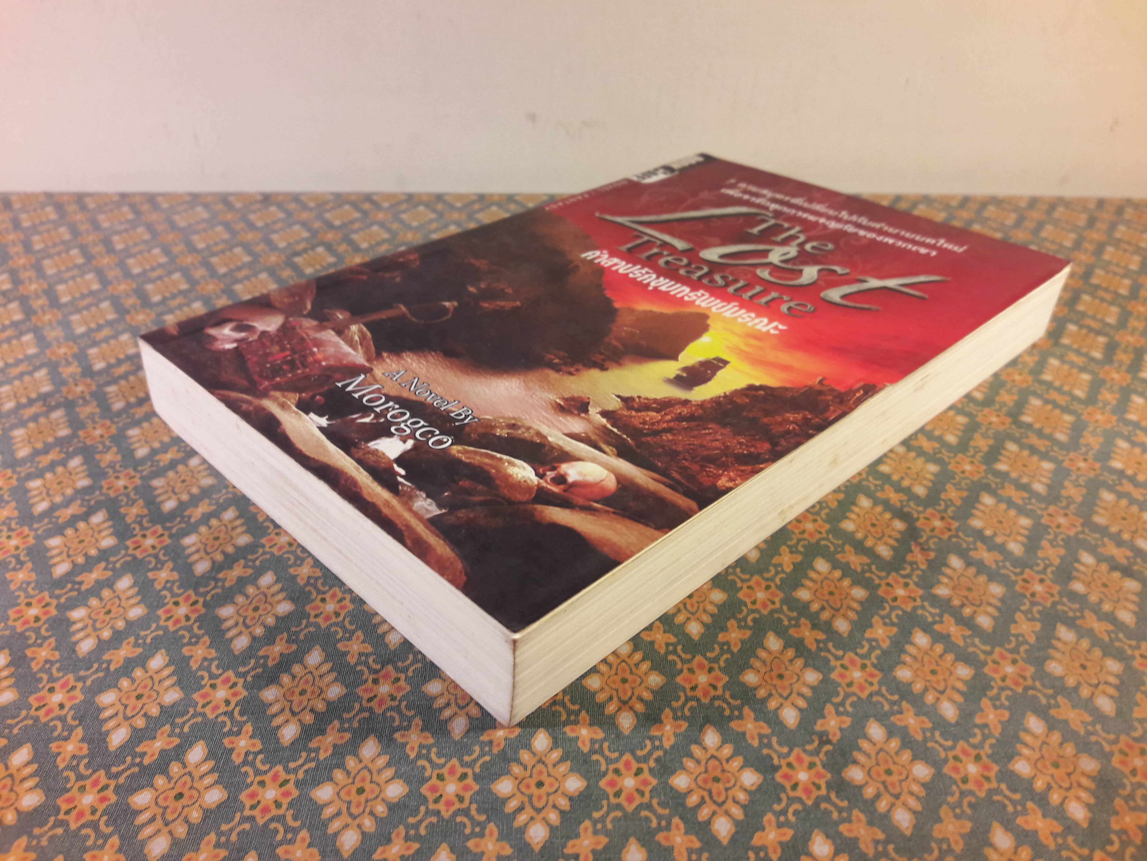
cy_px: 430
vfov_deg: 49.7
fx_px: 928
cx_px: 574
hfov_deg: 63.4
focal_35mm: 28
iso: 64
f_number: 1.9
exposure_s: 1/33
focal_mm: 3.7
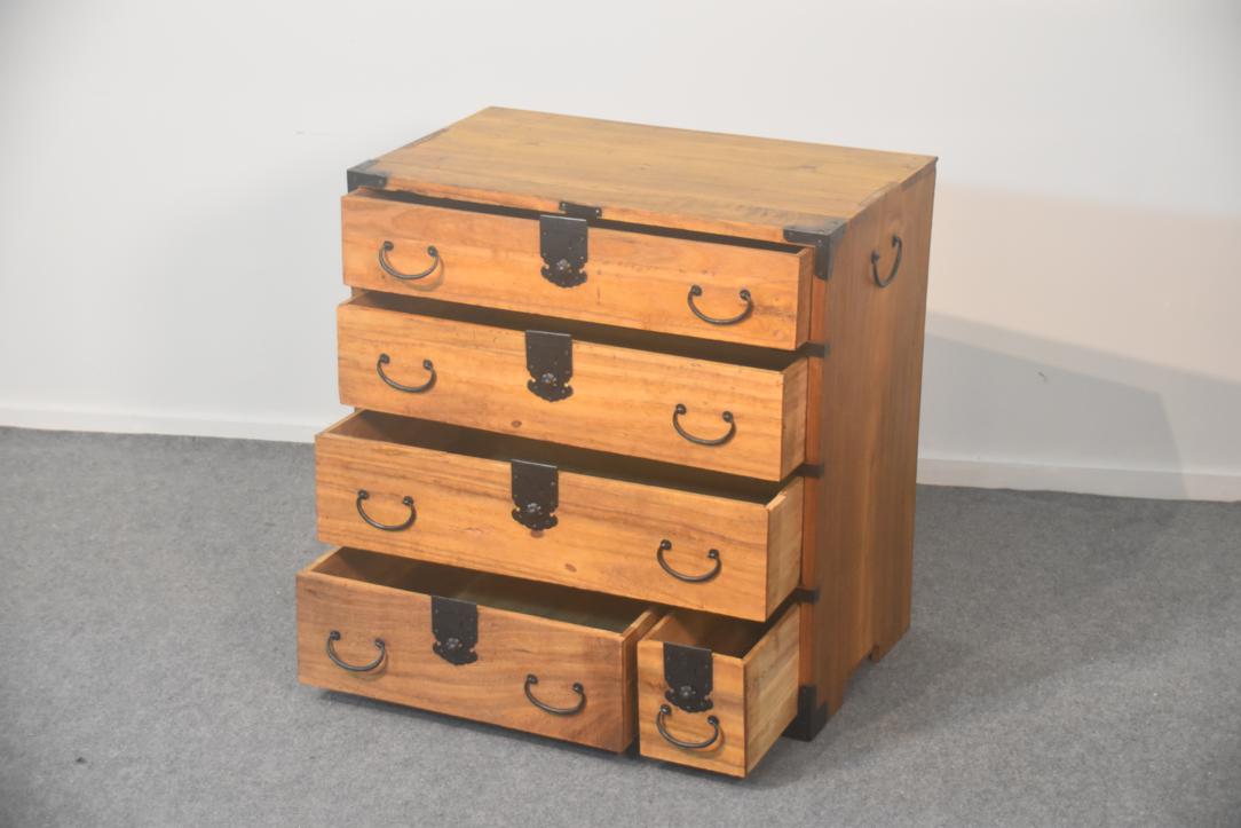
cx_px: 620
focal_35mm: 78
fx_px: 2689
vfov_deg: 17.5
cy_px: 414
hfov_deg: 26.0
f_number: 4.8
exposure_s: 1/60
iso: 1800
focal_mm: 52
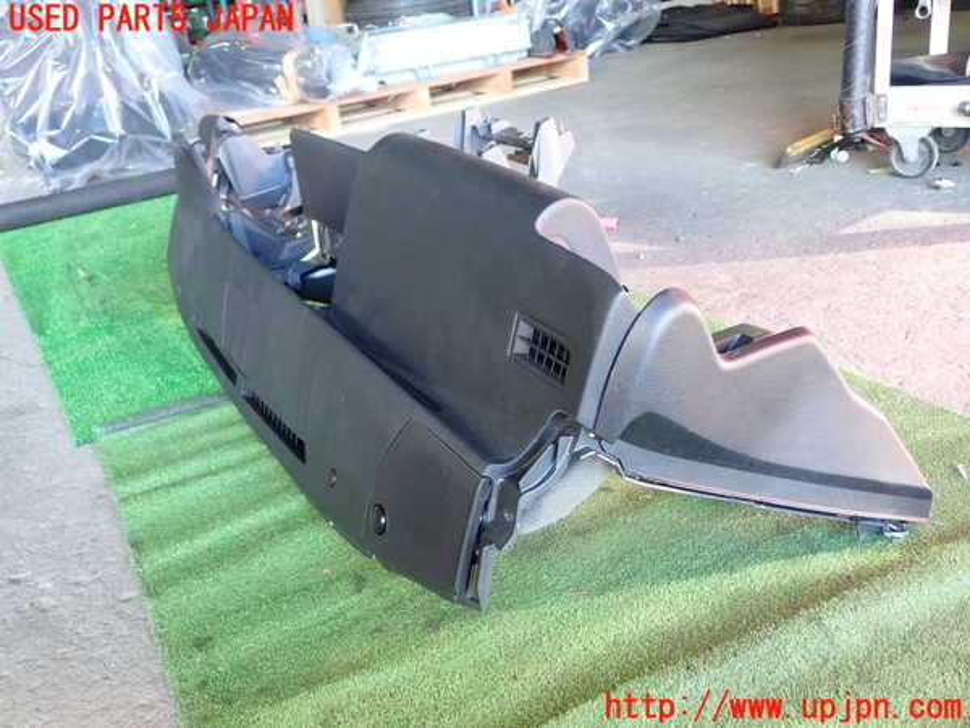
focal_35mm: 32
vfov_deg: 44.2
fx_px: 897
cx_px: 485
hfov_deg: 56.8
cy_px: 364
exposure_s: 1/40
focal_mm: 5.79
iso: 200
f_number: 2.4
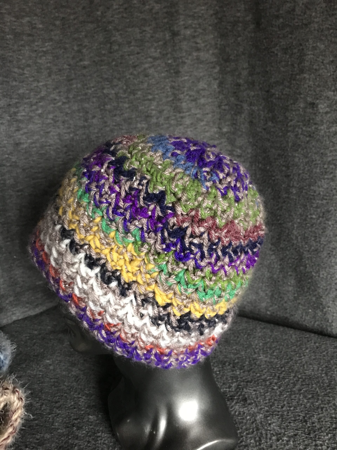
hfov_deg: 49.7
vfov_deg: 63.4
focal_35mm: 28
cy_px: 225
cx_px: 168
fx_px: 363
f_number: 1.8
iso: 100
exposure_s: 1/6
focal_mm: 3.99
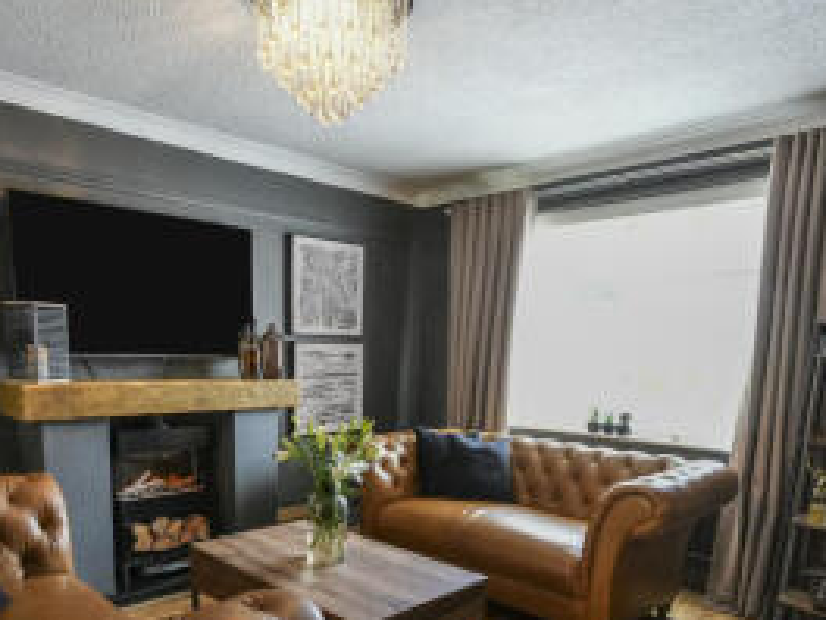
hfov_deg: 67.0
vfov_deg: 50.9
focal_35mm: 26
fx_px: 620
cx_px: 357
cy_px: 462
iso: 2500
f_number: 4
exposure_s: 1/160
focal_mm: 10
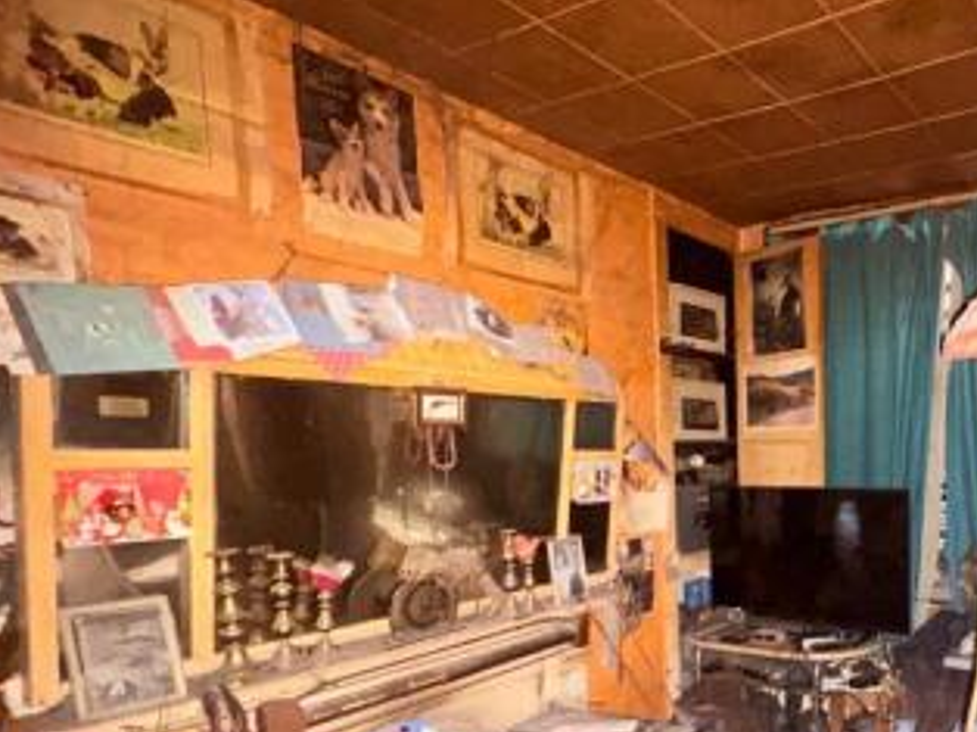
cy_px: 503
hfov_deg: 60.0
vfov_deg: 51.7
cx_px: 826
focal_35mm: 26
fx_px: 733
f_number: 2.2
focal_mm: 2.22
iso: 800
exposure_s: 1/16
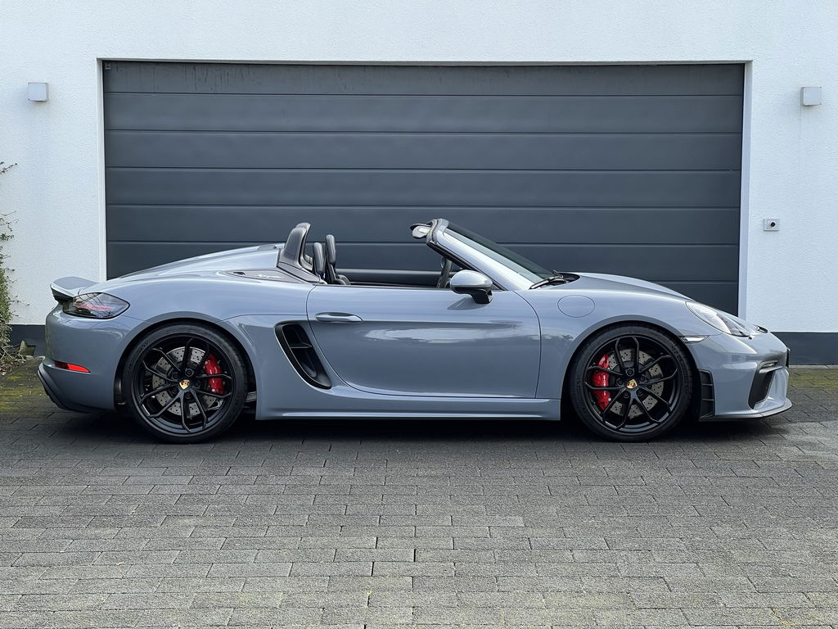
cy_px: 314
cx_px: 419
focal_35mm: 77
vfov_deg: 19.1
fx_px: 1864
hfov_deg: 25.3
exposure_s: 1/131
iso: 32
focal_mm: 9
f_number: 2.8
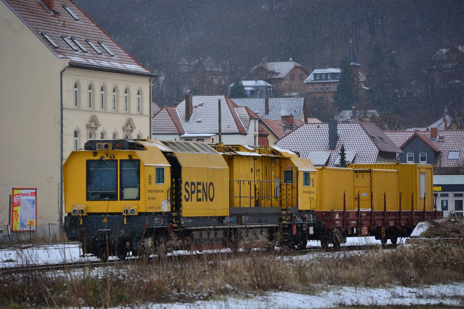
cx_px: 232
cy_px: 154
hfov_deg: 10.2
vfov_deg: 6.8
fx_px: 2610
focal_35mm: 202
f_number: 5
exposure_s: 1/200
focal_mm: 135
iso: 200
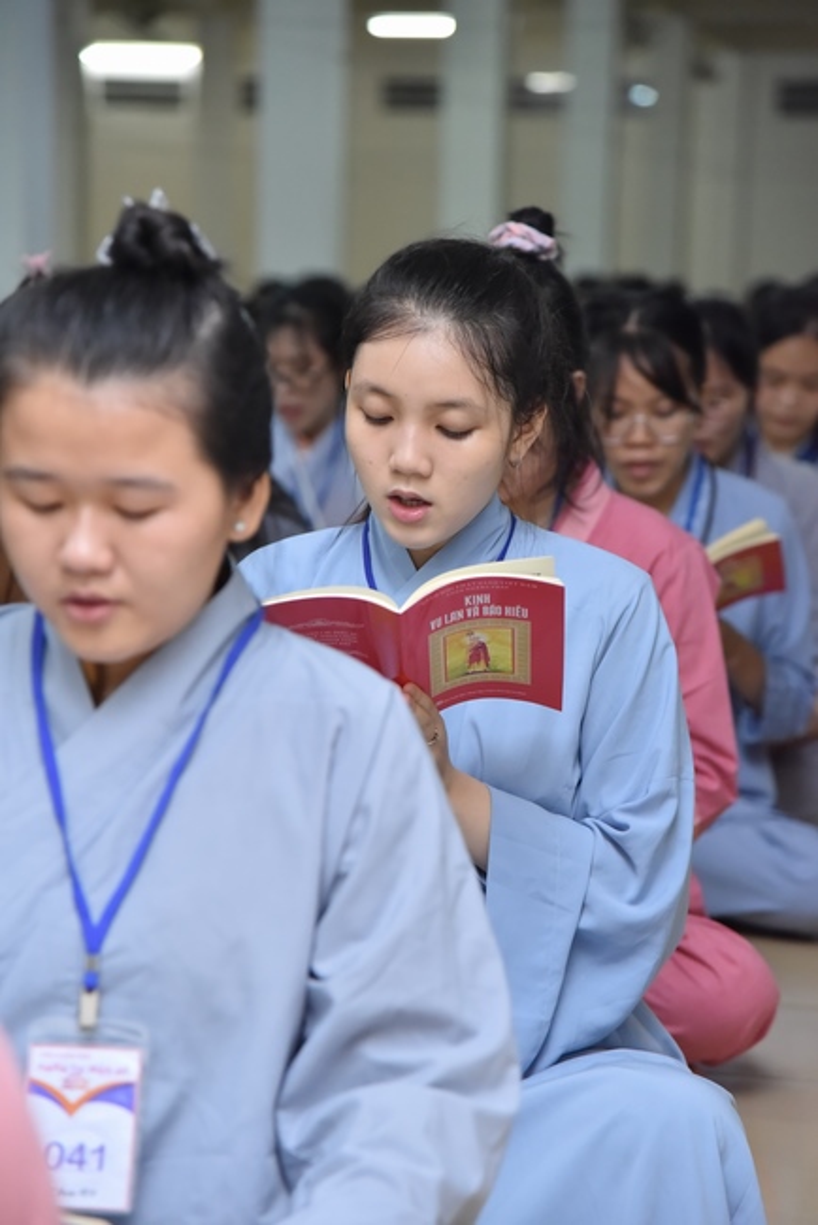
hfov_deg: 12.5
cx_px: 409
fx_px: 3745
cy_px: 612
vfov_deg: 18.6
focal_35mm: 110
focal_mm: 110
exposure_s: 1/160
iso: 3200
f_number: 4.5
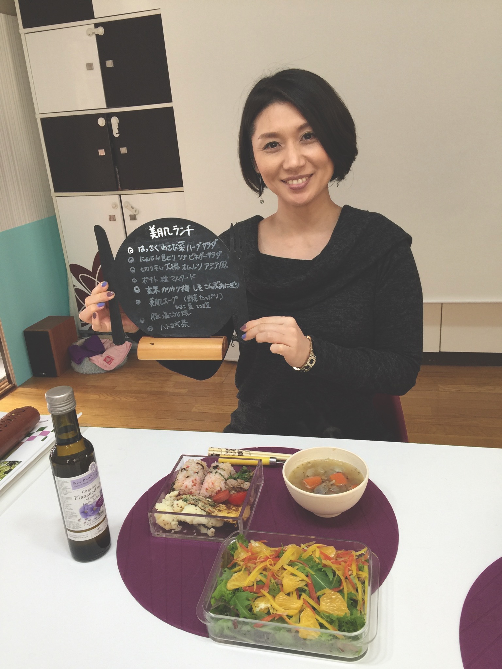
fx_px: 561
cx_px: 251
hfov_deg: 48.2
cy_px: 334
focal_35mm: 29
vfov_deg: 61.7
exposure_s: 1/15
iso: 32
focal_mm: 4.15
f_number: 2.2
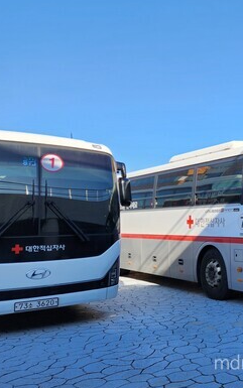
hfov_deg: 28.9
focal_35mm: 38
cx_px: 295
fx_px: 402
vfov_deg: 51.5
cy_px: 185
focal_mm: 5.4
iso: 20
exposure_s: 1/900
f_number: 1.8
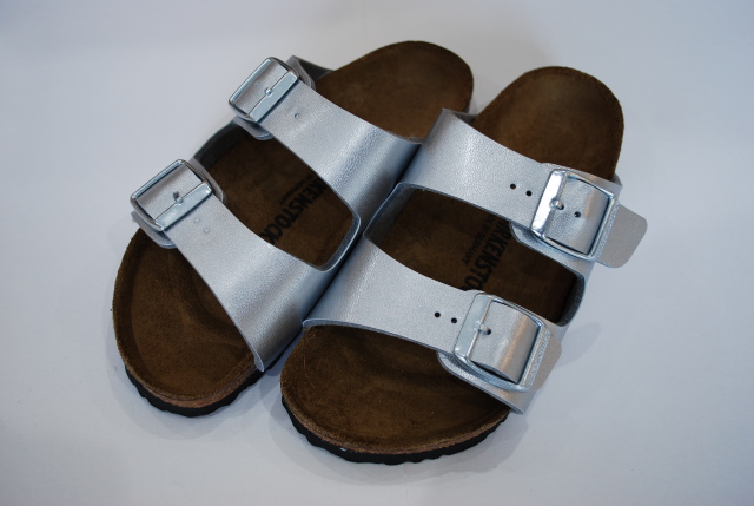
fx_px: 755
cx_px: 377
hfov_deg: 53.1
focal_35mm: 36
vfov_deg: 37.0
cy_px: 253
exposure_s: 1/40
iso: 200
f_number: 4.2
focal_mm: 24
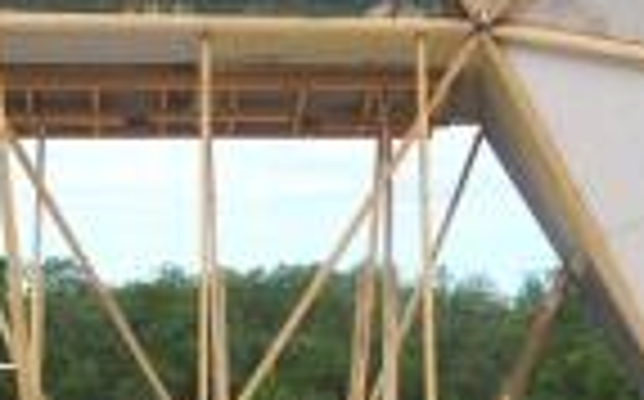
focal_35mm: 123
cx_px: 207
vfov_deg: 10.6
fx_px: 2156
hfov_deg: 16.9
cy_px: 216
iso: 64
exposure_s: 1/400
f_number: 2.8
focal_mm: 7.8
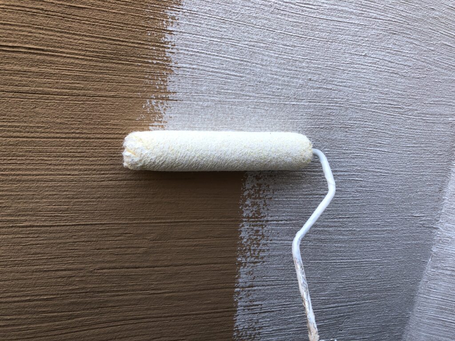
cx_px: 228
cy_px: 170
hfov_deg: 63.4
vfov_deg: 49.7
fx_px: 368
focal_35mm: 28
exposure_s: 1/120
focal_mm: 4
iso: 32
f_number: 1.8
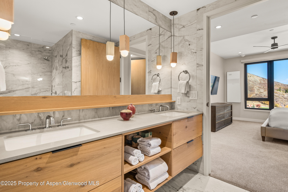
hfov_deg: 86.9
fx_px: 152
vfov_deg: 64.6
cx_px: 144
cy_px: 96
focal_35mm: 19
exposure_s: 1/6
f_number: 9
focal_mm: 19
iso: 400
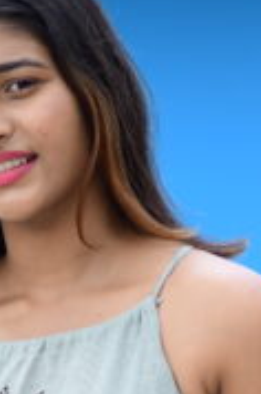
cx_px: -51
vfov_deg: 4.1
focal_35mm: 504
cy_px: 577
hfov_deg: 2.7
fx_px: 5502
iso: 160
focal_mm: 85
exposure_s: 1/2000
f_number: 1.8
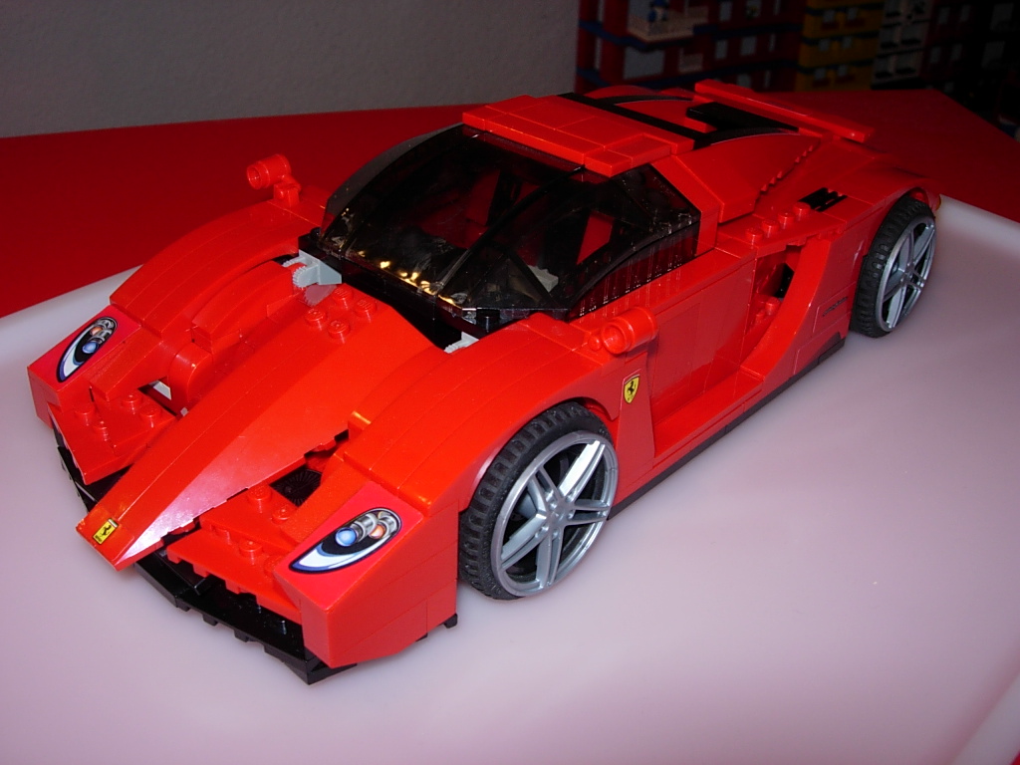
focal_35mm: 38
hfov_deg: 49.0
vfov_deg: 37.7
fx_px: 1120
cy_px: 382
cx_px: 510
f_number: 4.8
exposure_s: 1/64
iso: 79
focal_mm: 7.8
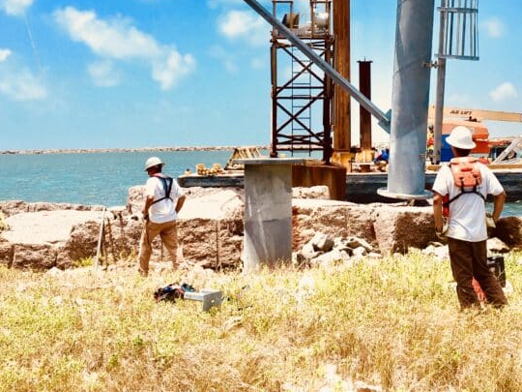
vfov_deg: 25.9
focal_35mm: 55
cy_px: 55
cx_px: 334
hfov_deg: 34.7
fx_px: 829
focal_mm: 4.15
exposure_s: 1/1876
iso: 25
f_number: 2.2
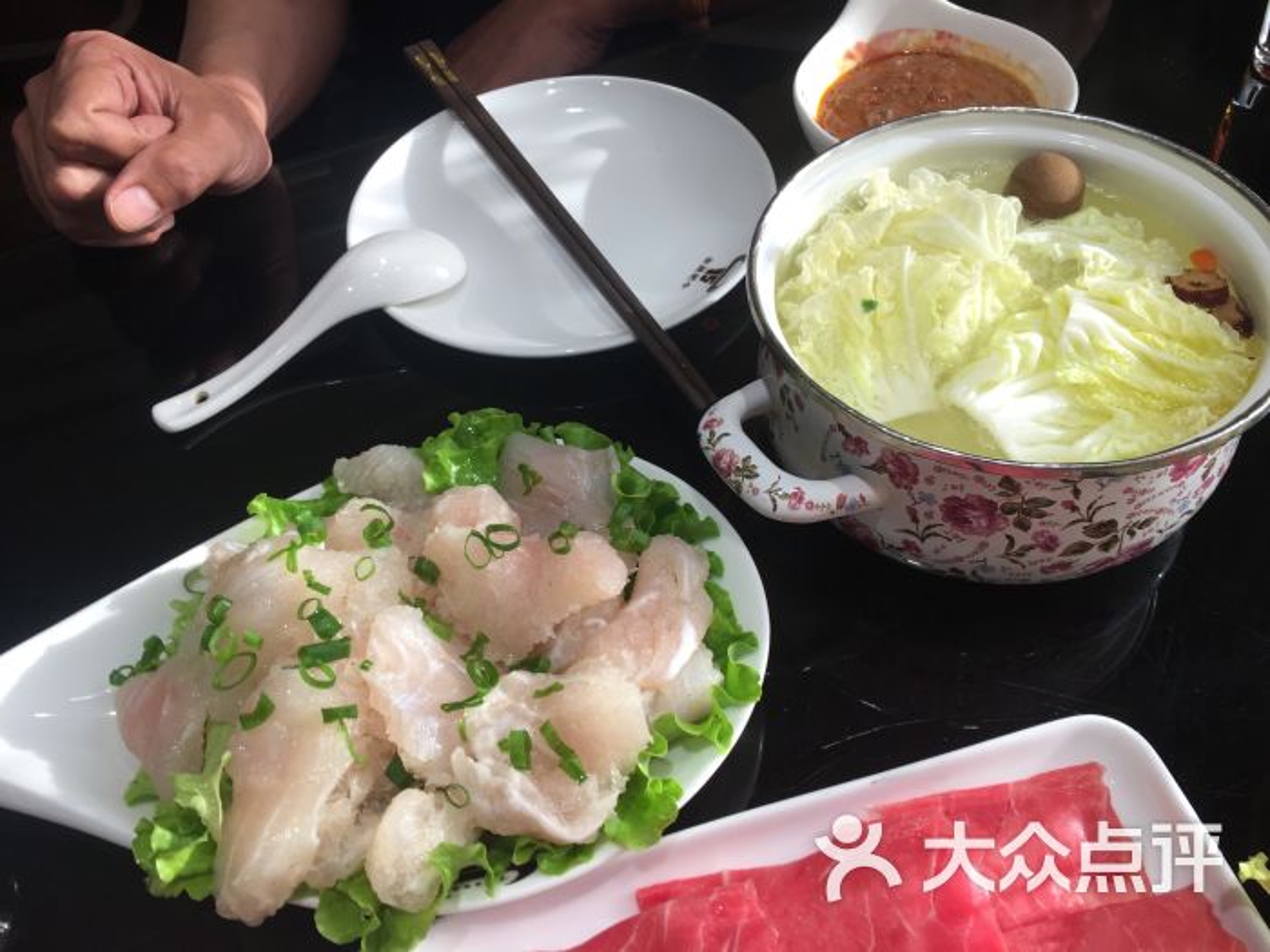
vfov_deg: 48.2
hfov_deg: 61.7
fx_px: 1064
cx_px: 635
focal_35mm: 29
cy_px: 476
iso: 32
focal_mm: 4.15
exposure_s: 1/50
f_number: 2.2
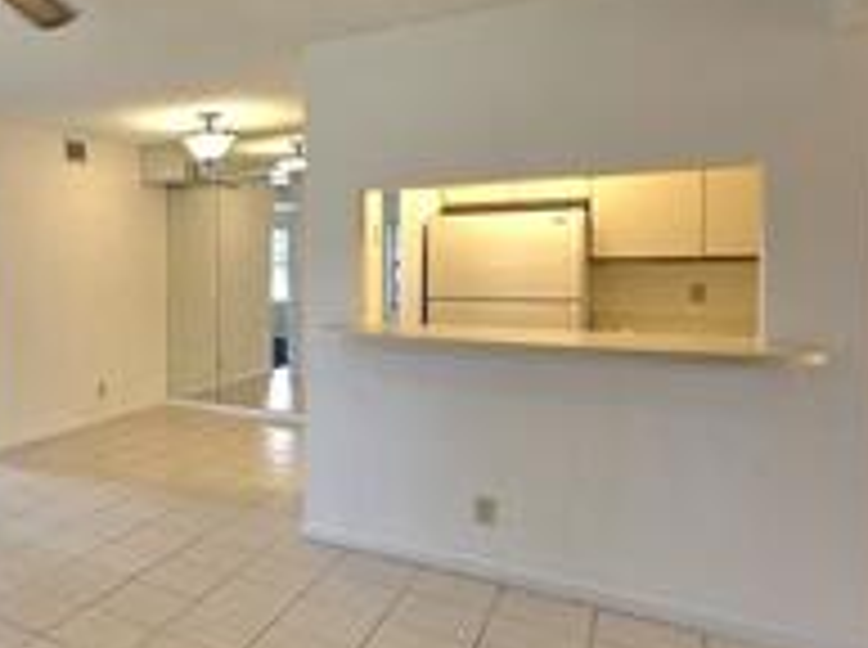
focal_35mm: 27
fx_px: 676
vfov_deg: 51.1
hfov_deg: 55.1
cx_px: 58
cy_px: 288
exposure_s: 1/120
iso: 250
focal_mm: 2.2
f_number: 1.9
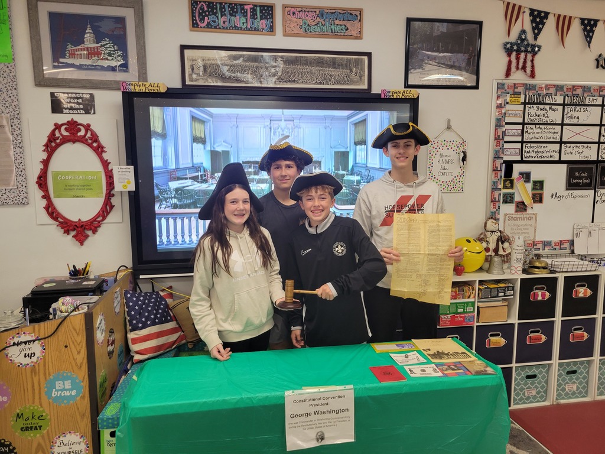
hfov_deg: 67.3
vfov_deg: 53.1
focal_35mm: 26
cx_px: 302
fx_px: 454
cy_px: 227
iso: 200
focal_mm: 5.4
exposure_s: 1/60
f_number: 1.8
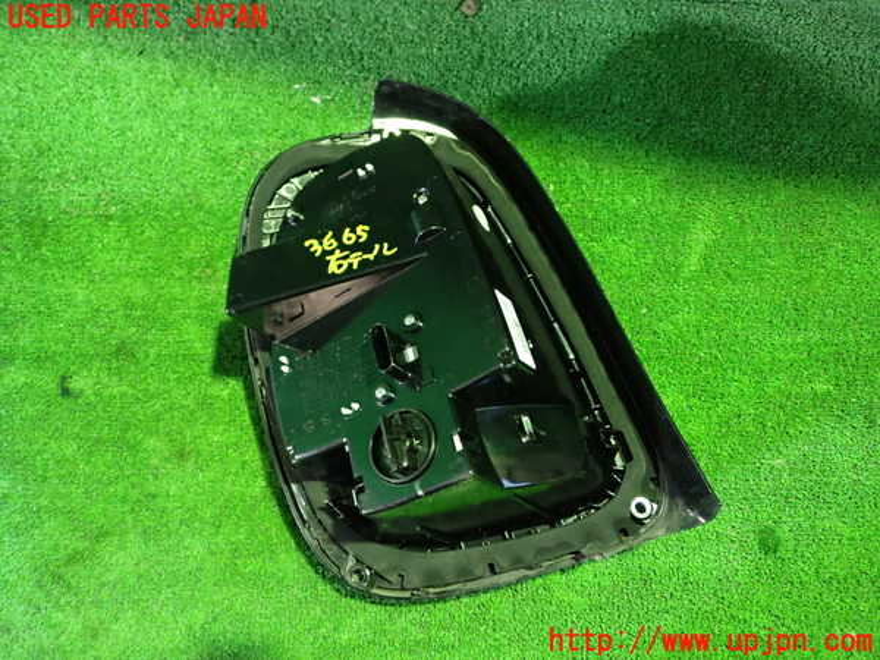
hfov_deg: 60.0
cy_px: 330
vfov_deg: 46.8
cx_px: 440
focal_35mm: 30
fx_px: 763
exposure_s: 1/15
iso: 800
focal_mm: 5.4
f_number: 2.3
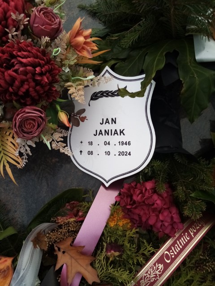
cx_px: 108
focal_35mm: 26
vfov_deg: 67.3
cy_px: 143
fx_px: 215
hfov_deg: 53.1
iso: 104
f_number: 1.8
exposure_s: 1/831
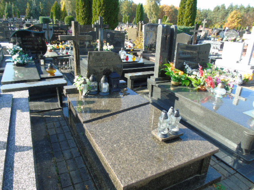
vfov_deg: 54.9
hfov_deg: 69.4
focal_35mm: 25
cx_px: 127
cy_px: 95
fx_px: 183
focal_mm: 4.4
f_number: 3.4
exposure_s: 1/160
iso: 80
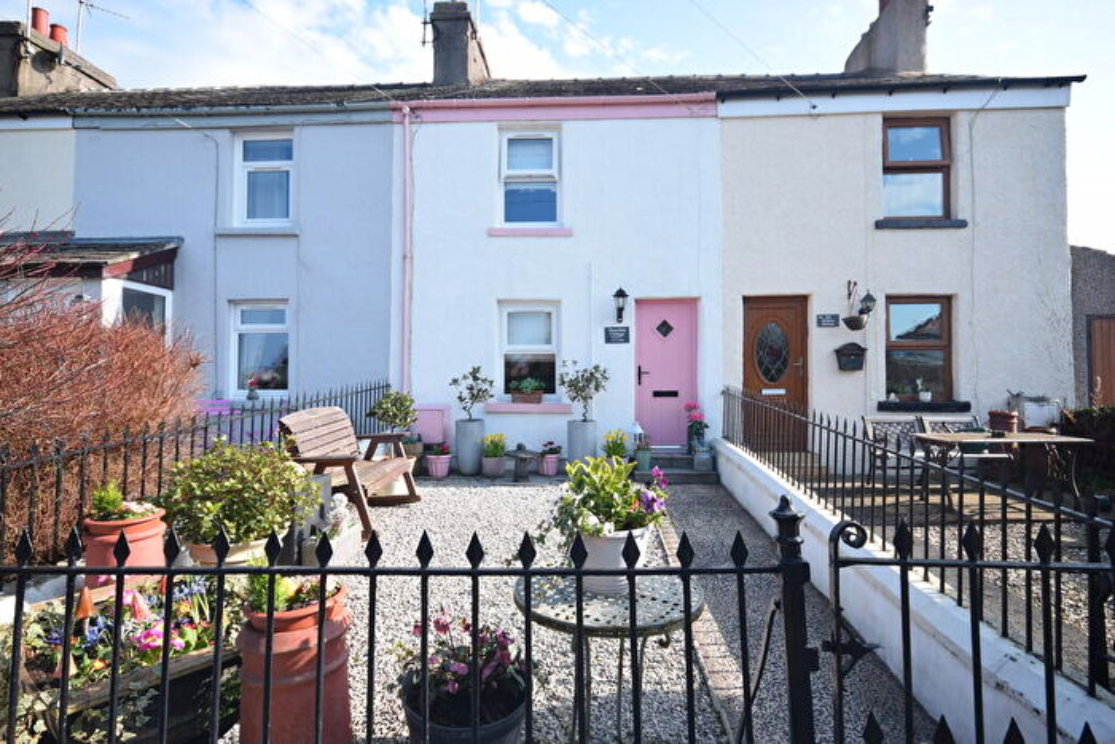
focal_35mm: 20
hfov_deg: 85.4
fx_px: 604
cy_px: 372
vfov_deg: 63.2
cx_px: 558
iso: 280
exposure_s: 1/250
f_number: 8
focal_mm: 13
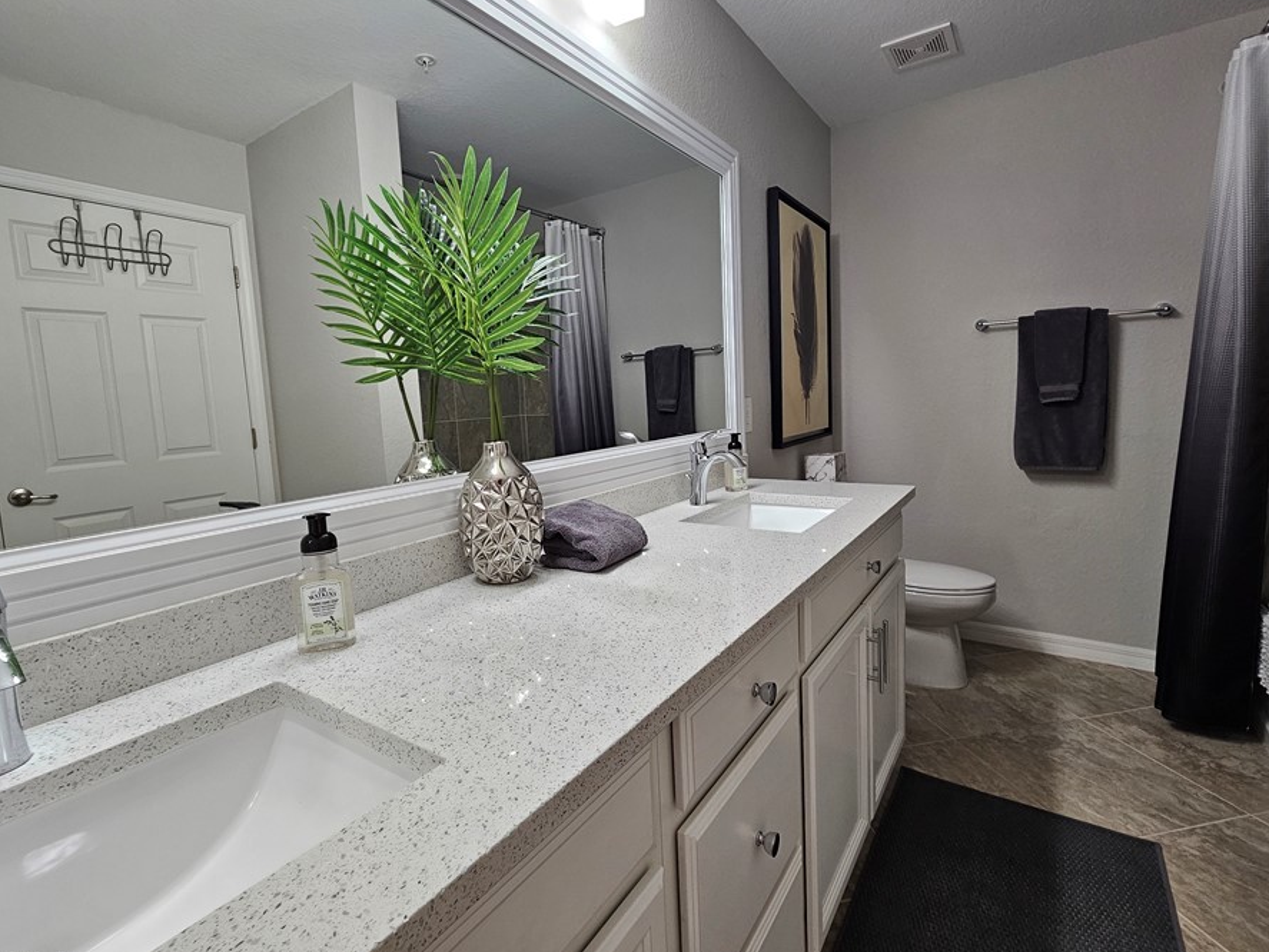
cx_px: 628
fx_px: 550
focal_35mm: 15
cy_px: 447
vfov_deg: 81.7
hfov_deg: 98.1
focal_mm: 2.2
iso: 125
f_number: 2.2
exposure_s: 1/60
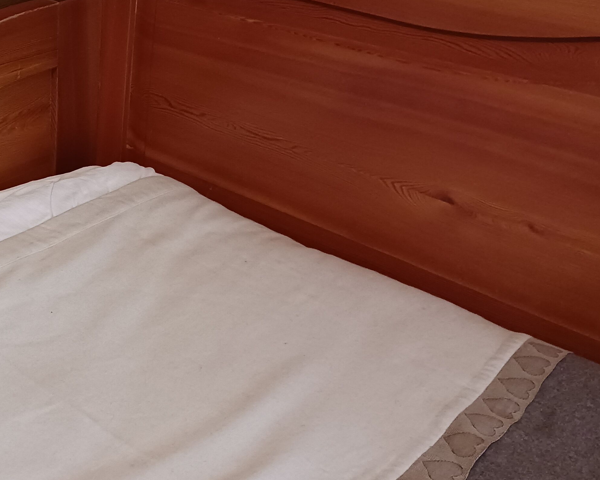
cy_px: 193
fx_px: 959
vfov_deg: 28.0
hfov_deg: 32.8
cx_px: 51
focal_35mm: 54
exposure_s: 1/16.7
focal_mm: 4
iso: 1000
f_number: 1.8
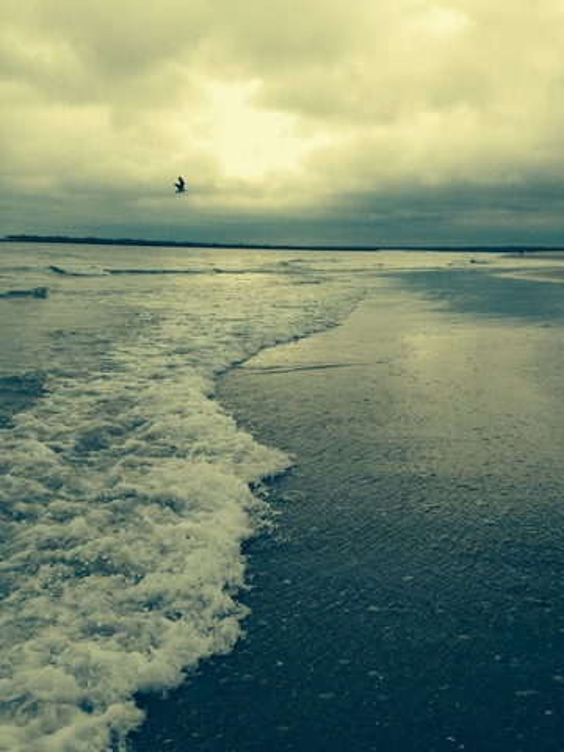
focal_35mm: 35
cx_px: 282
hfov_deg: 40.7
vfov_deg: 52.6
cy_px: 376
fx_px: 760
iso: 50
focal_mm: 4.28
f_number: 2.4
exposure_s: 1/1314
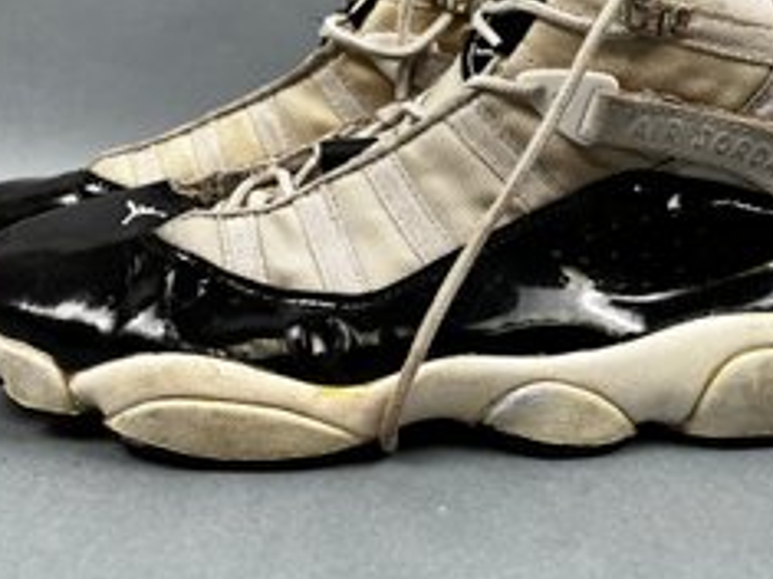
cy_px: 196
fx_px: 848
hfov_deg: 49.0
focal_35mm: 38
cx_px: 413
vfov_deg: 37.3
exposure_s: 1/120
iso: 64
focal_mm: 5.1
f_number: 1.6
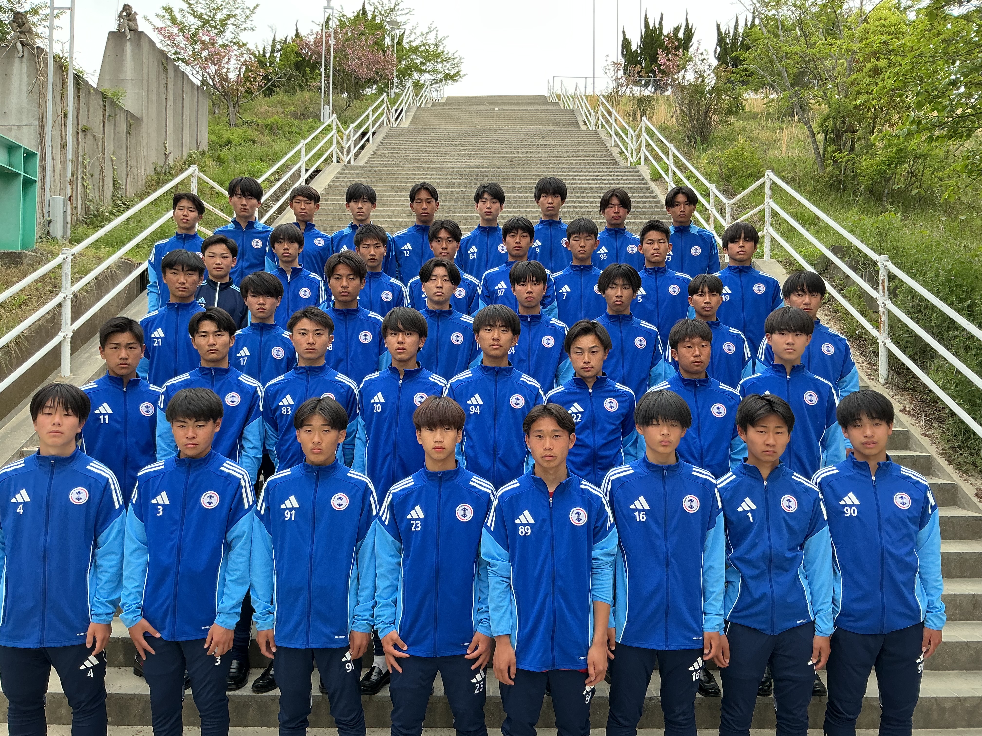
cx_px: 491
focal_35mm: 29
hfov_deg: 61.7
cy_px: 368
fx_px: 823
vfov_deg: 48.2
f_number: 1.8
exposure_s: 1/166
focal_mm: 3
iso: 32
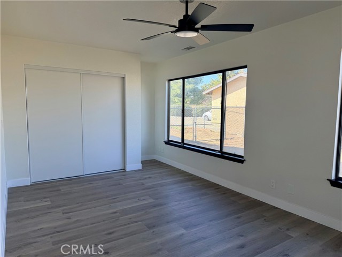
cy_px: 128
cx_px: 171
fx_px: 237
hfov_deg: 71.6
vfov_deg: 56.8
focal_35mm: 24
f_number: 1.78
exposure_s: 1/1032
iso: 80
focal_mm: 6.76
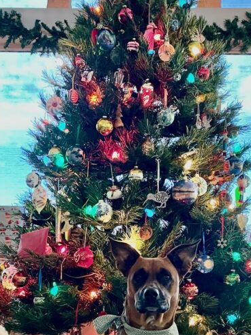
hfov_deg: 24.4
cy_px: 246
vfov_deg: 31.7
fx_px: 580
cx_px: 98
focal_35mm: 60
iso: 500
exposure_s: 1/40
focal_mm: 4.2
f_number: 1.6
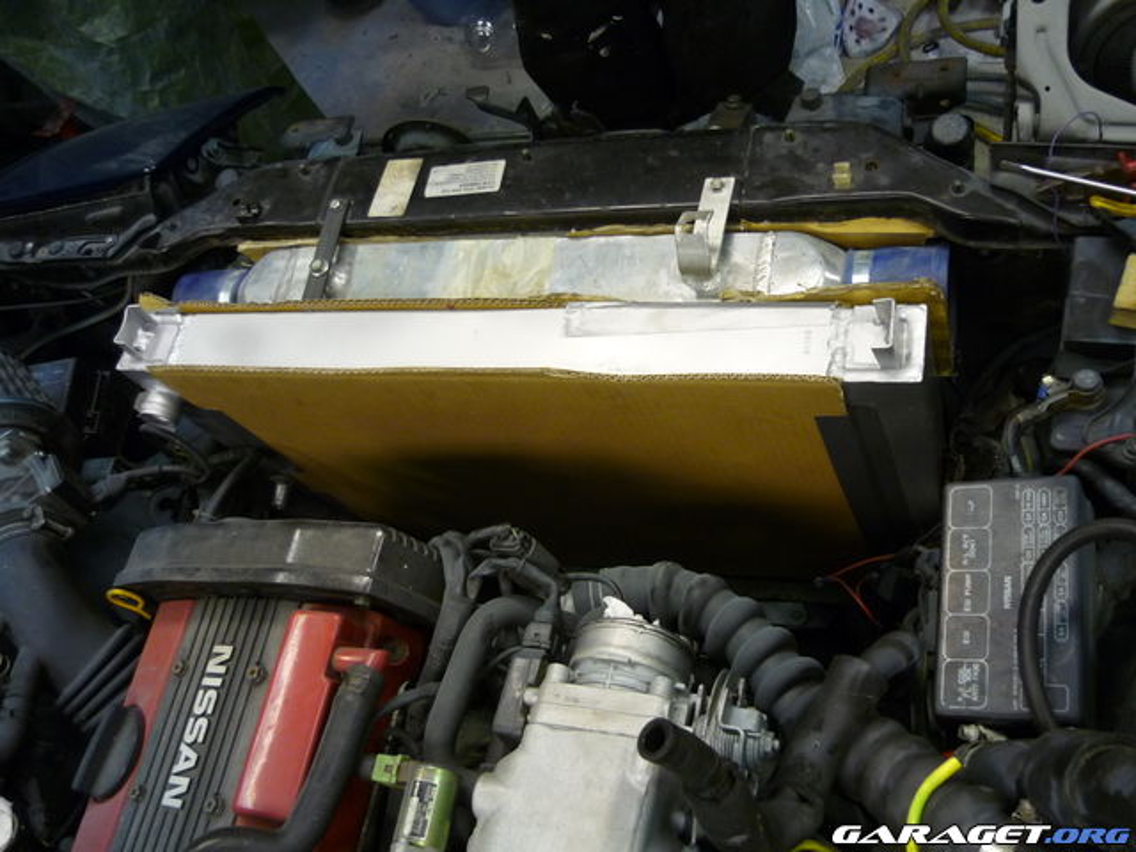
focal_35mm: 33
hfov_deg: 55.4
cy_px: 426
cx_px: 568
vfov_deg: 42.9
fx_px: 1083
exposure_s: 1/30
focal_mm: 5.5
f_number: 2.8
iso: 200
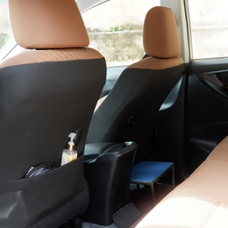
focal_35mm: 47
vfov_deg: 35.7
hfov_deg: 35.0
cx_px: 179
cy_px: 152
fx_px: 350
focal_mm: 16.7
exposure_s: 1/120
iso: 400
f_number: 4
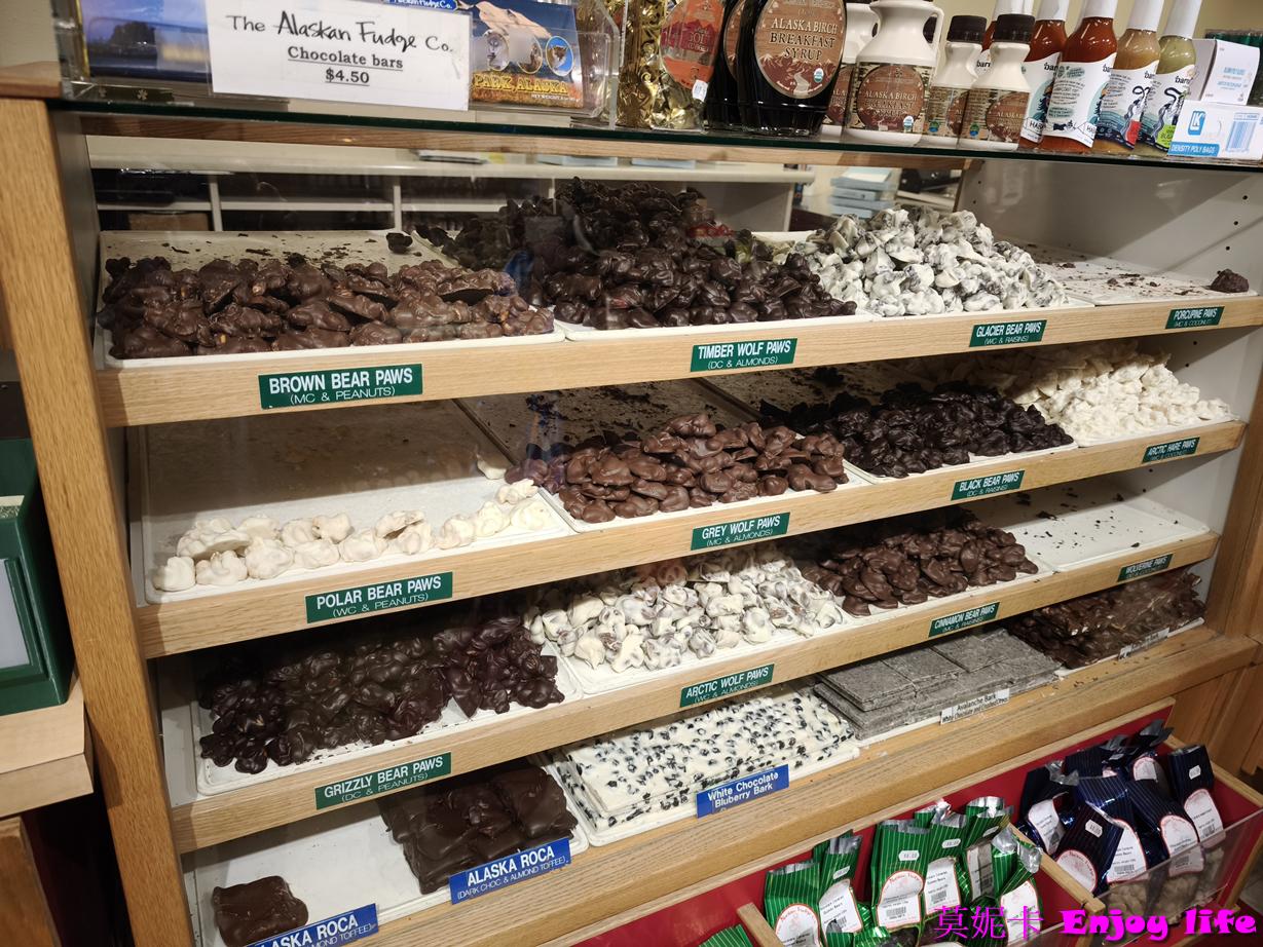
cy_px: 474
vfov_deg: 58.9
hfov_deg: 73.9
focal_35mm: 23
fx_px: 839
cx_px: 632
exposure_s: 1/120
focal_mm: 6.57
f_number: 1.6
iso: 250
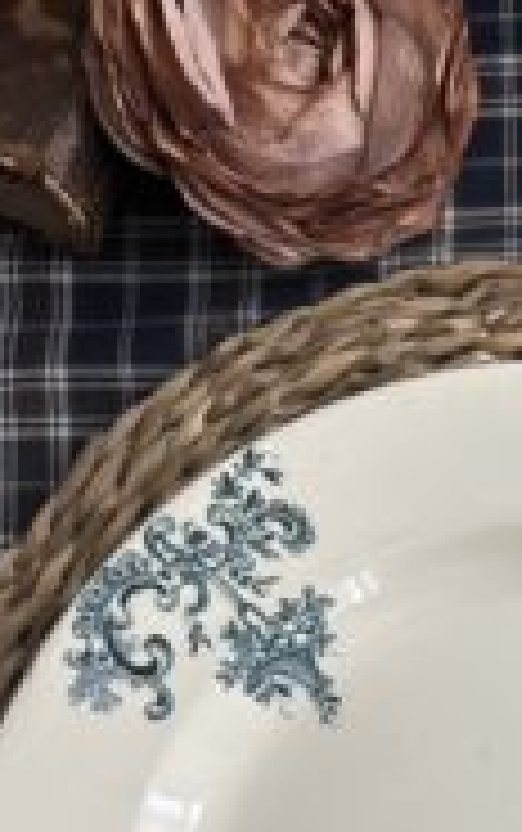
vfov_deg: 33.0
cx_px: 562
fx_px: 1249
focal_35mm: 55
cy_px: 877
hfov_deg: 22.4
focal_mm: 6.86
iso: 100
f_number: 1.78
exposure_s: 1/121
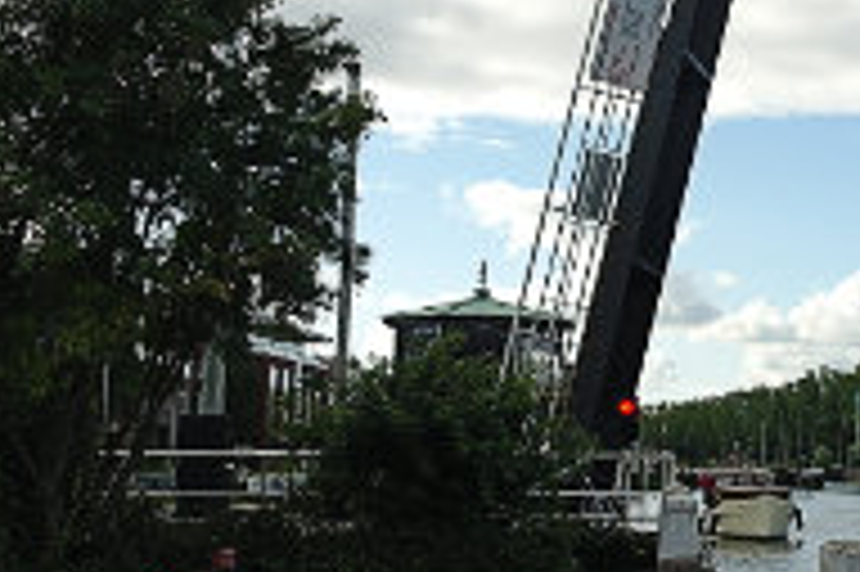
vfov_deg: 21.5
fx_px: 1504
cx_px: 853
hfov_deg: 29.8
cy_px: 252
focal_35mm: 63
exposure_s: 1/320
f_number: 5
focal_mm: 18
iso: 100
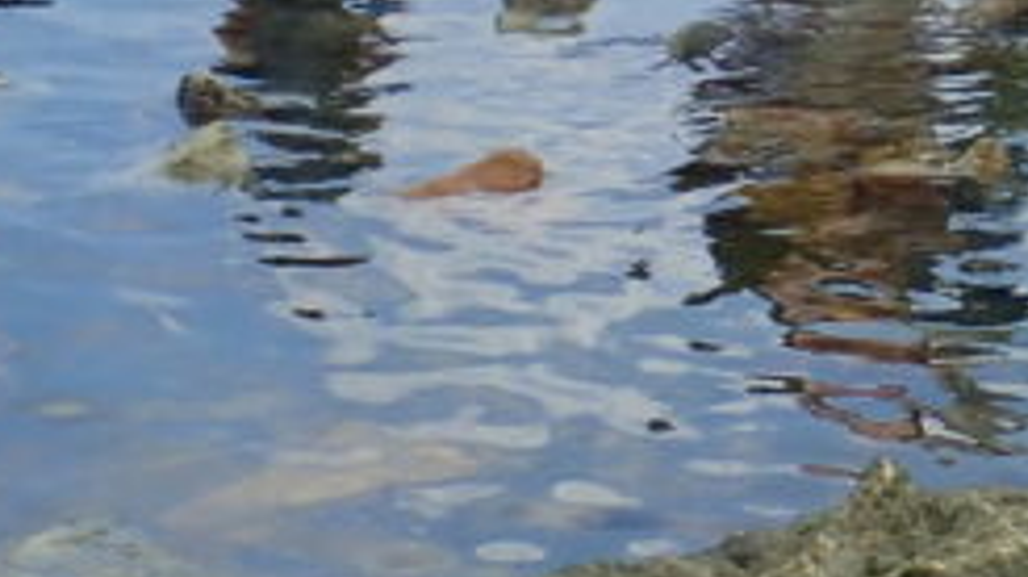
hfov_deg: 10.7
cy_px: -406
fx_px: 5312
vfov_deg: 6.1
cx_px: 1479
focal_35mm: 195
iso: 100
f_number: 4
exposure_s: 1/400
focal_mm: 7.86
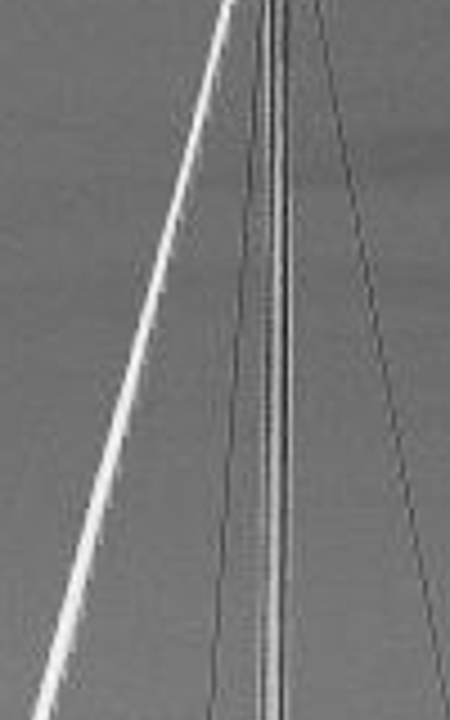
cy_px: 166
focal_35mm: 343
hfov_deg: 3.5
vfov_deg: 6.1
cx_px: -1786
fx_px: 6730
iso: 100
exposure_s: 1/640
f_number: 8
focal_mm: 24
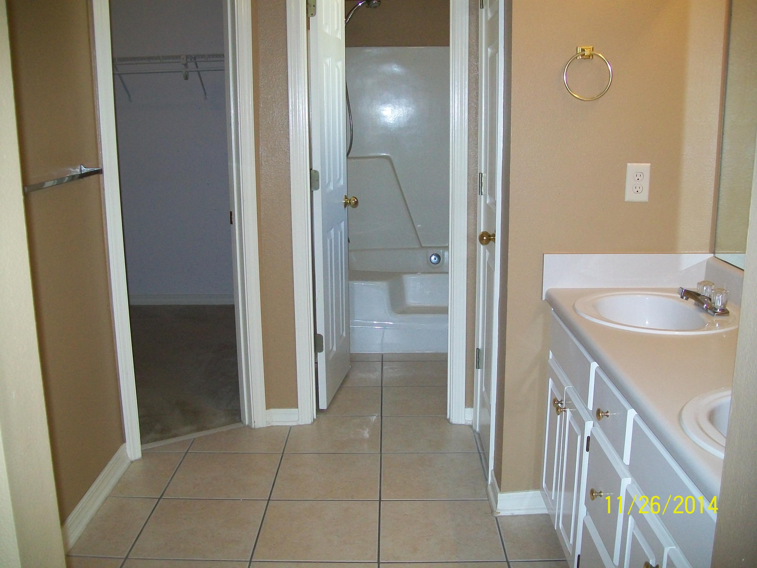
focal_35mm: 34
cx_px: 378
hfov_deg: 54.0
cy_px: 284
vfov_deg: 41.8
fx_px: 744
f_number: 2.7
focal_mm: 6.1
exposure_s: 1/60
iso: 160
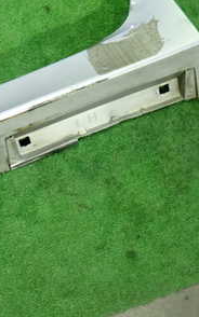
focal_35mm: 54
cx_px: 4
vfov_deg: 37.4
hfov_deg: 23.1
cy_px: 128
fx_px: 468
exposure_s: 1/30
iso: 320
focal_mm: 4.5
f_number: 2
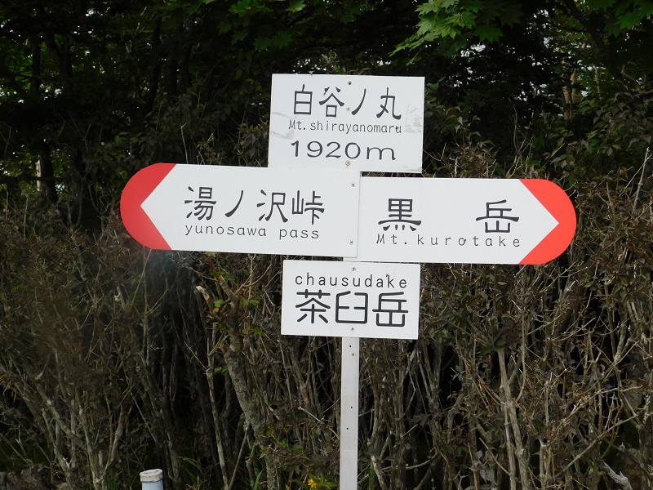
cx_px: 326
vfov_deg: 32.2
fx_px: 849
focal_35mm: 45
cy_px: 245
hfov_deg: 42.1
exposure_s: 1/800
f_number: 3.7
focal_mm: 8
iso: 125
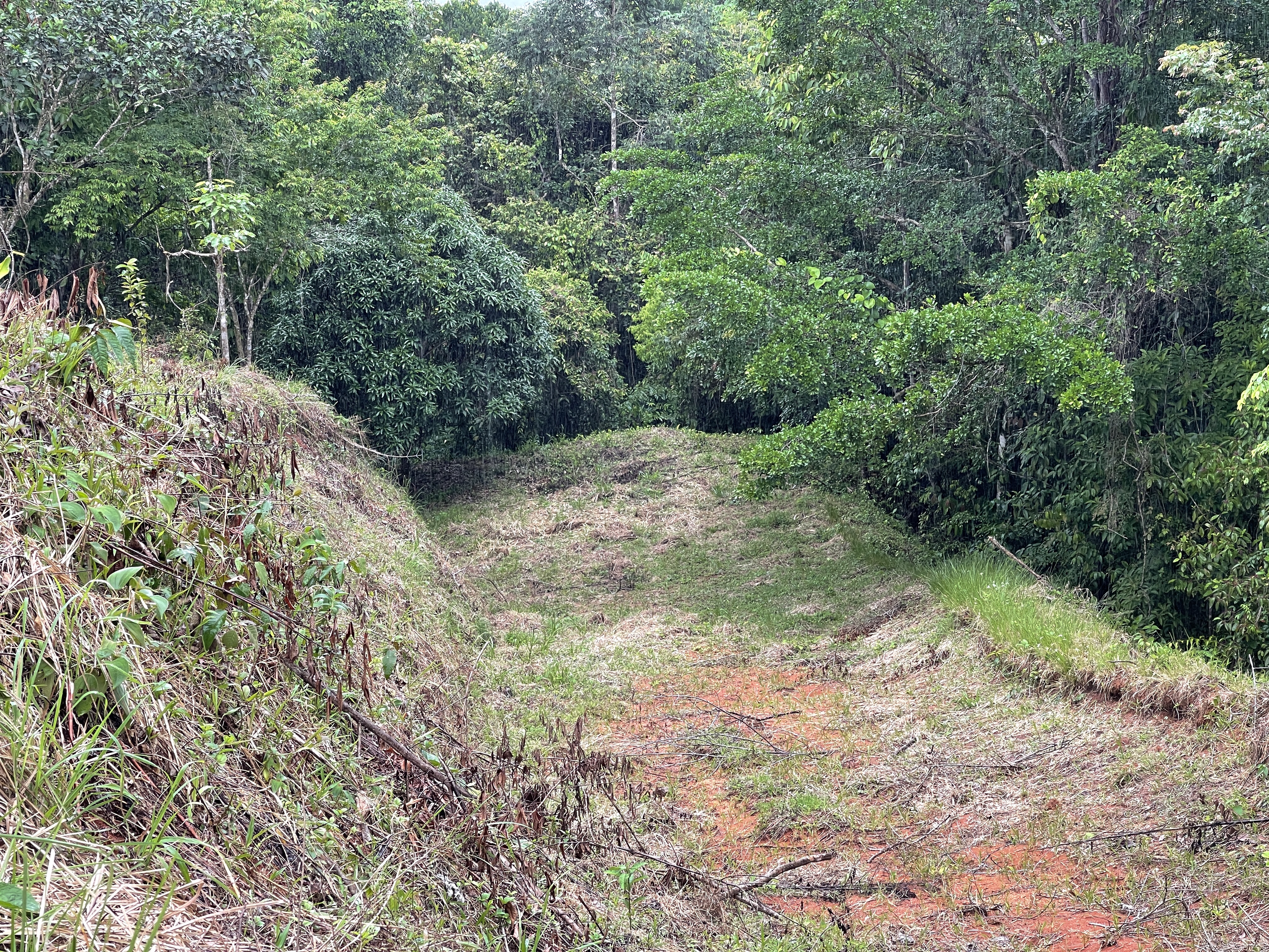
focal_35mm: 64
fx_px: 2346
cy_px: 476
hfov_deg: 30.3
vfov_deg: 22.9
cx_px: 634
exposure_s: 1/99
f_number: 2.2
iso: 40
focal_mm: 7.5
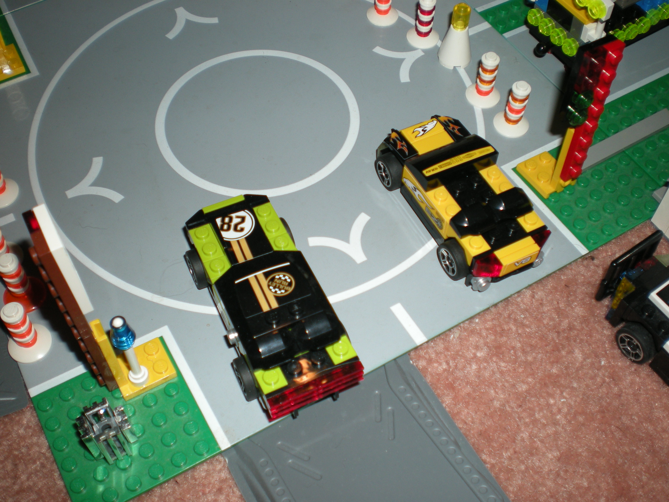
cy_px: 251
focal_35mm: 38
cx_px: 334
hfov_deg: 49.0
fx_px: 734
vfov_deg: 37.7
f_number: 3.1
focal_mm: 6.3
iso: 64
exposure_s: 1/60
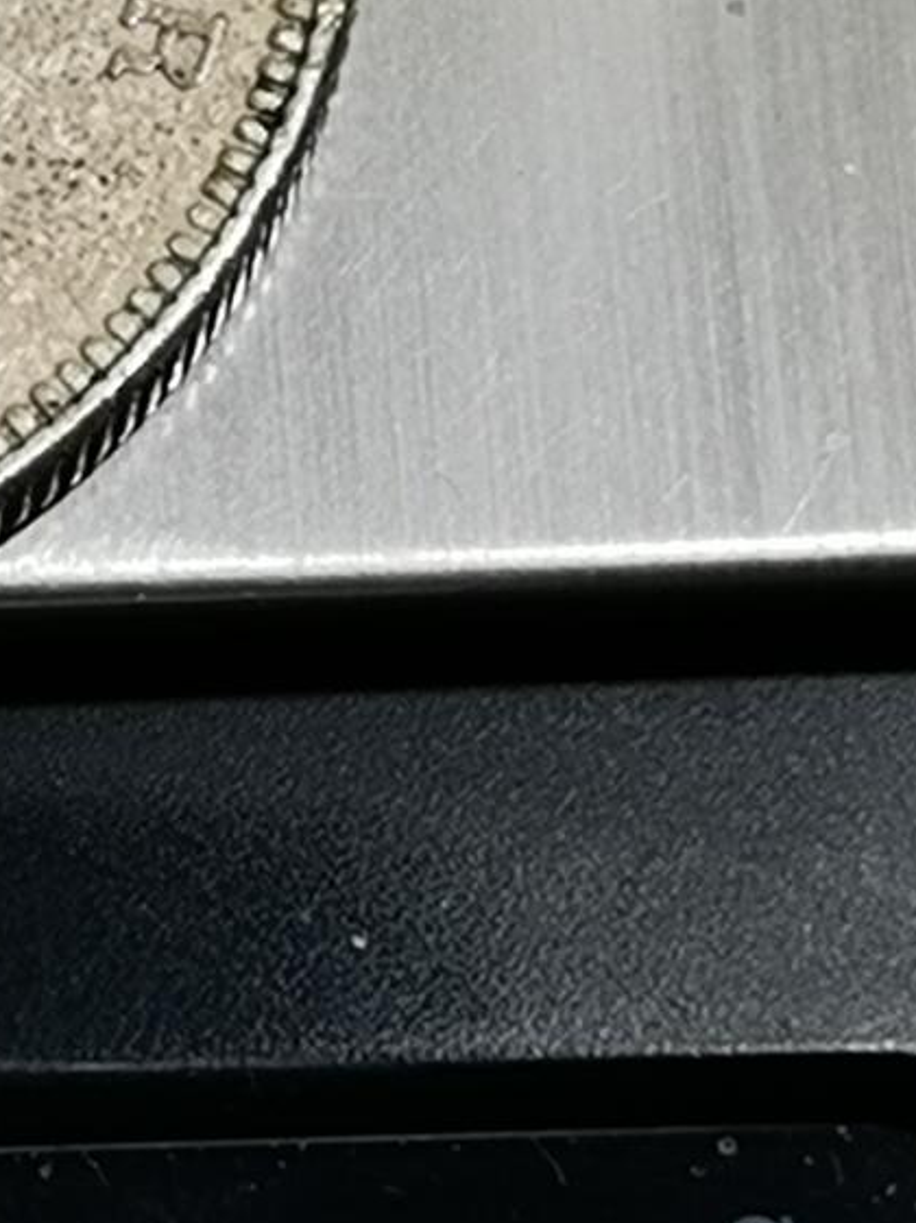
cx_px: -266
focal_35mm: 228
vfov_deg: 8.7
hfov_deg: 6.5
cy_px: 340
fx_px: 8054
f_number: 1.9
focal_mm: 6.67
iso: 80
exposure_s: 1/100
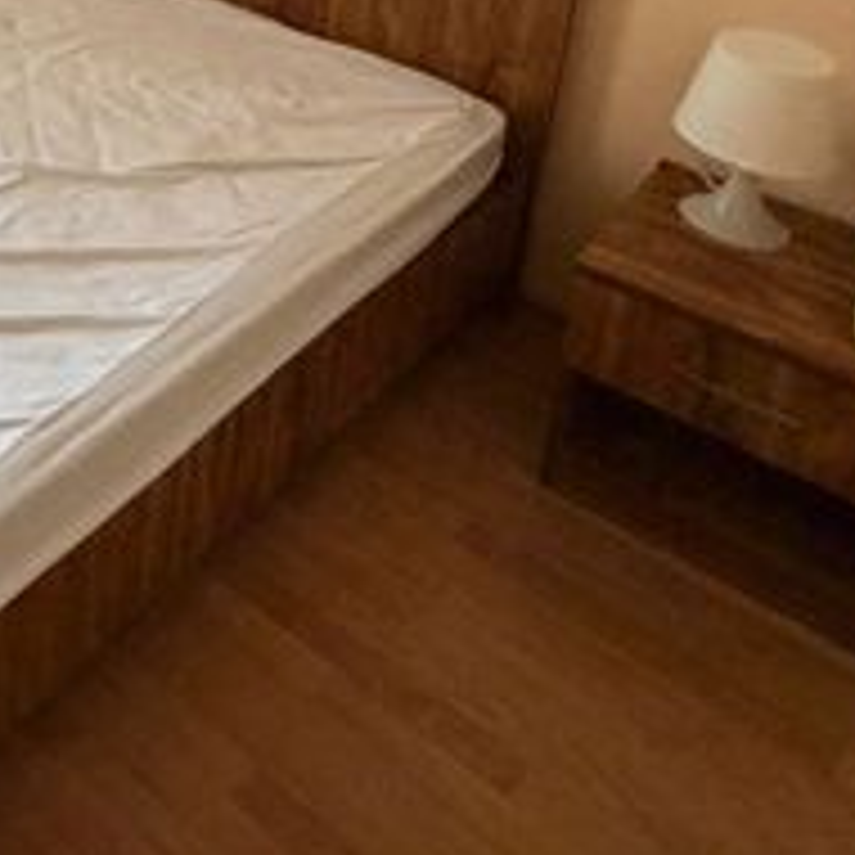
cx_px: -227
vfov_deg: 30.5
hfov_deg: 30.1
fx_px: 1285
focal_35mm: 46
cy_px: -202
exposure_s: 1/119
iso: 320
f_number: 2.2
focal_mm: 2.22
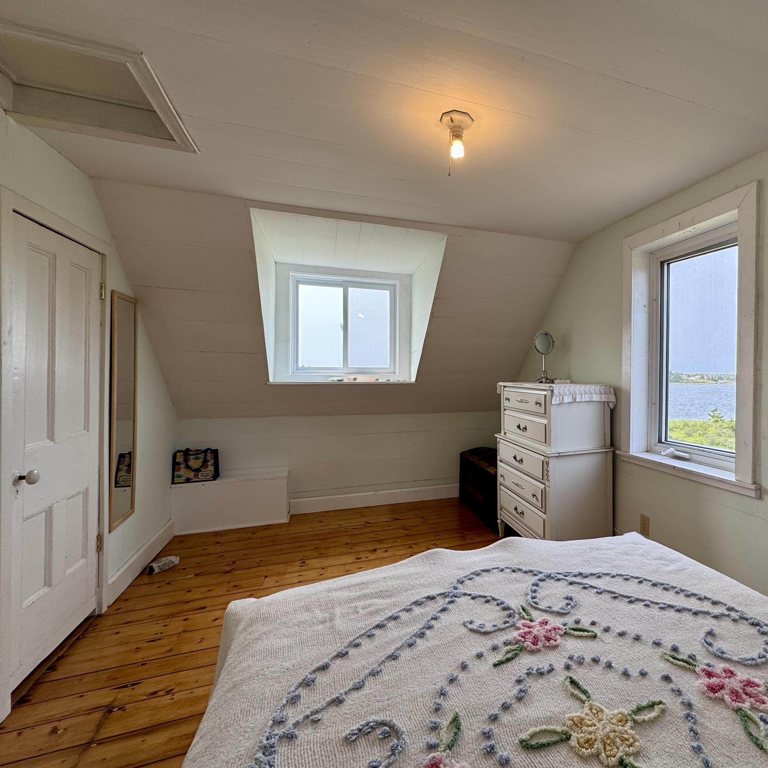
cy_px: 378
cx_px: 516
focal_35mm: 17
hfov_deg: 81.0
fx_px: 427
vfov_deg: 84.0
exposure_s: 1/162
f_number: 2.2
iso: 40
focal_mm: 2.22
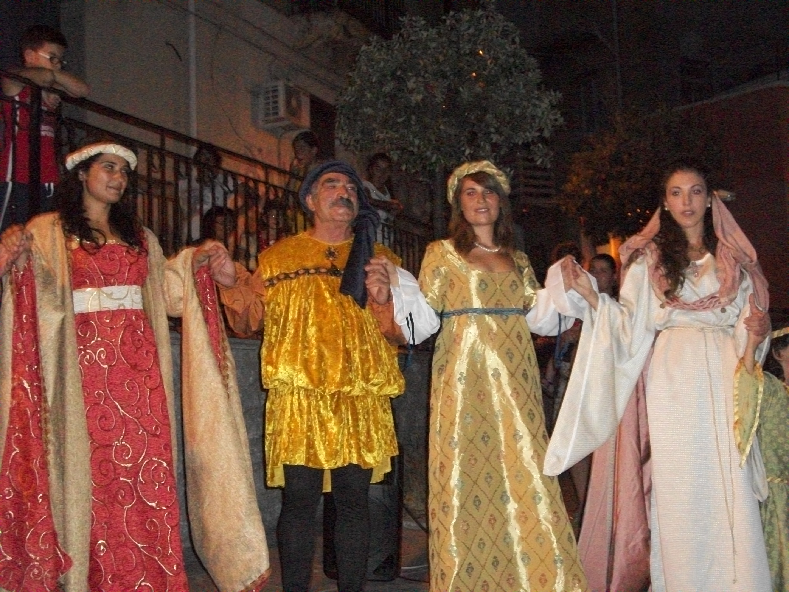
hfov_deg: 38.2
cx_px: 394
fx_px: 1140
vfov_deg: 29.1
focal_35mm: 50
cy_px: 296
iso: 800
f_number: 3.6
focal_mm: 8.8
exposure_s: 1/40
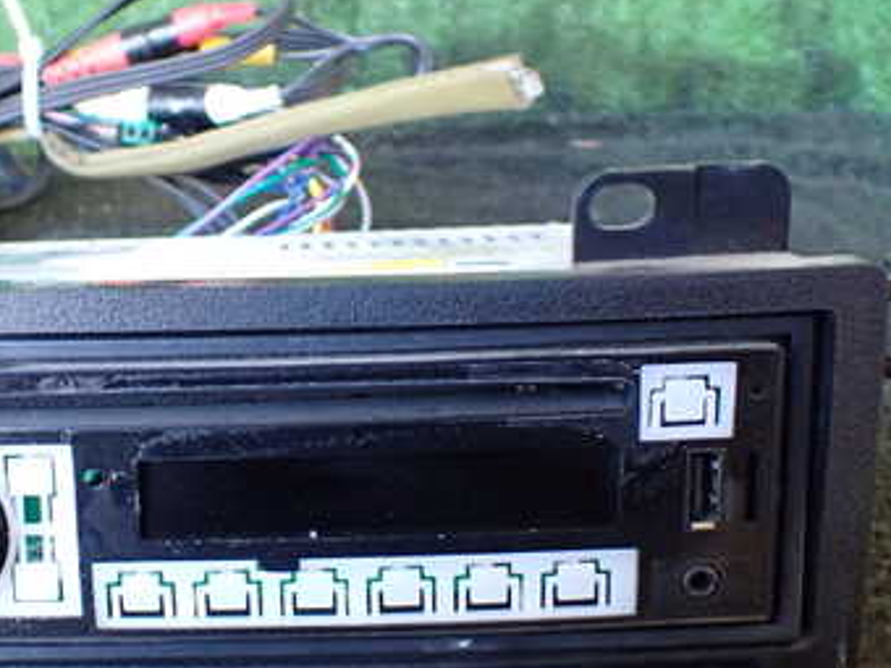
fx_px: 1364
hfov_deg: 35.5
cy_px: 388
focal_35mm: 53
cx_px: 236
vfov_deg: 27.5
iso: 800
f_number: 2.3
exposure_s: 1/80
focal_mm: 5.4
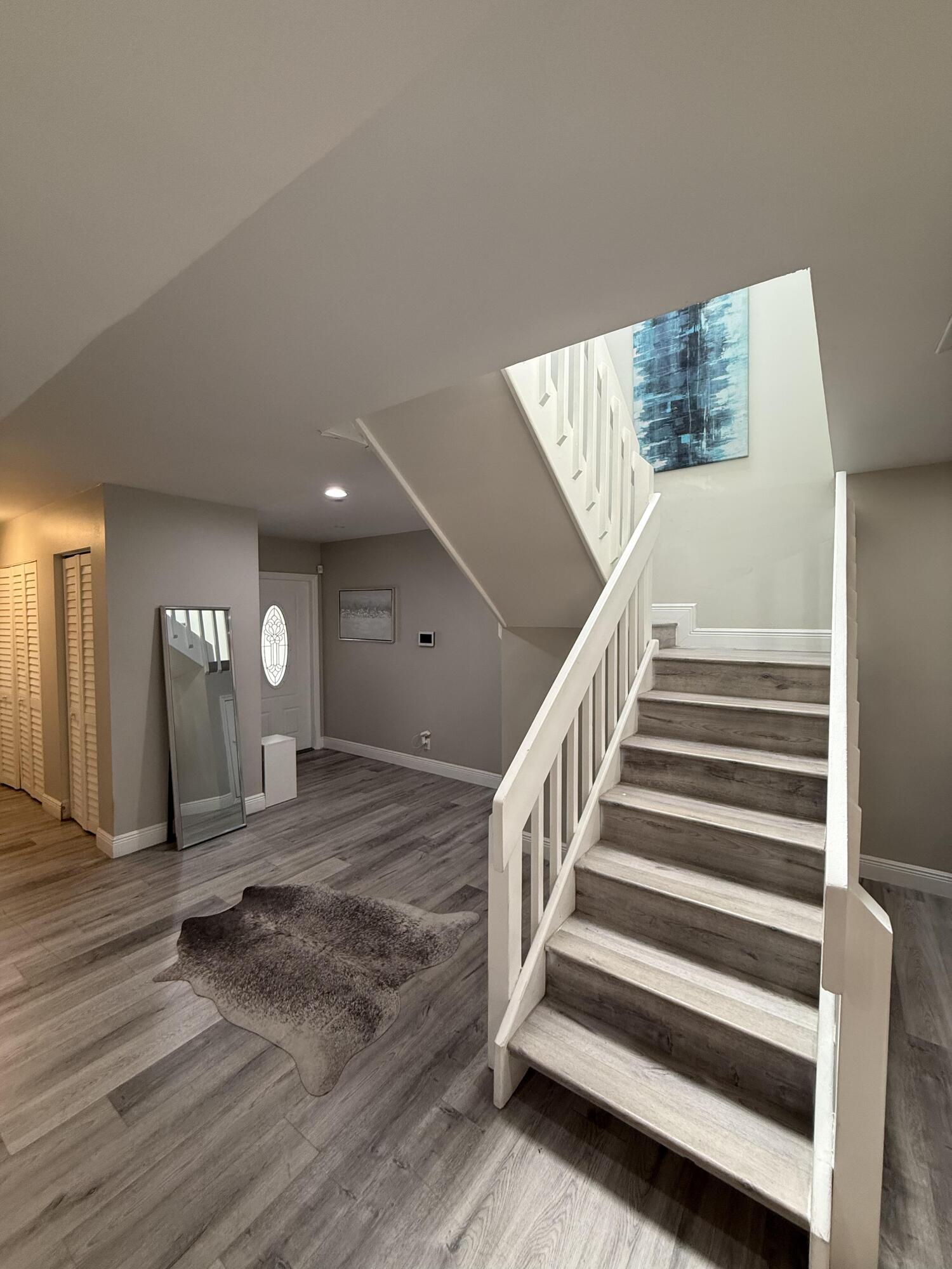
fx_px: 513
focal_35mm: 14
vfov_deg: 102.1
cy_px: 634
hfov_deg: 85.7
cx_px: 476
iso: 200
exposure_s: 1/120
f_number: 2.2
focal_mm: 2.22
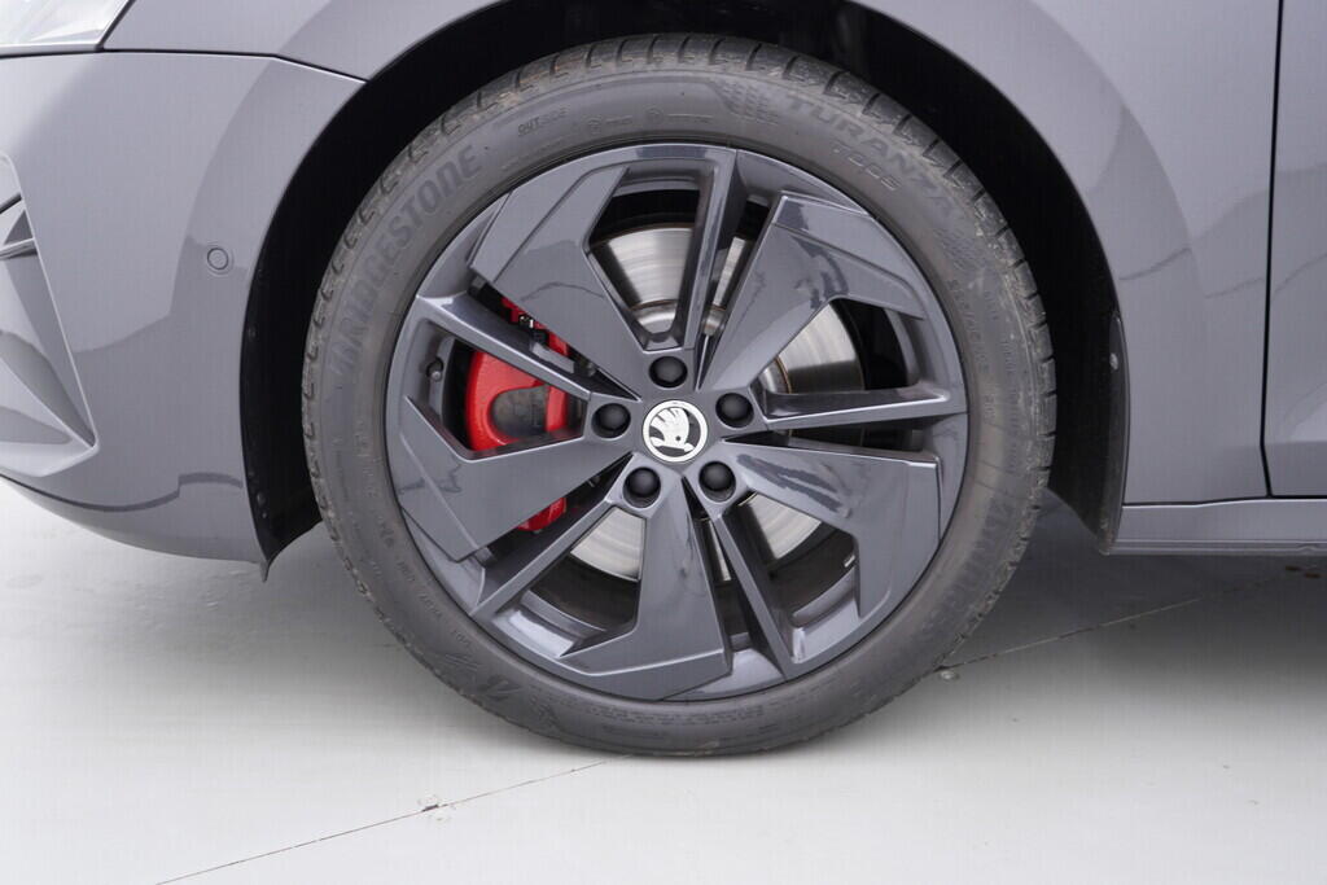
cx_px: 664
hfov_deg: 53.1
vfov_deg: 36.9
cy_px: 442
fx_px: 1327
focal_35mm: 36
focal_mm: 24
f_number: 2.8
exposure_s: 1/40
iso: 125
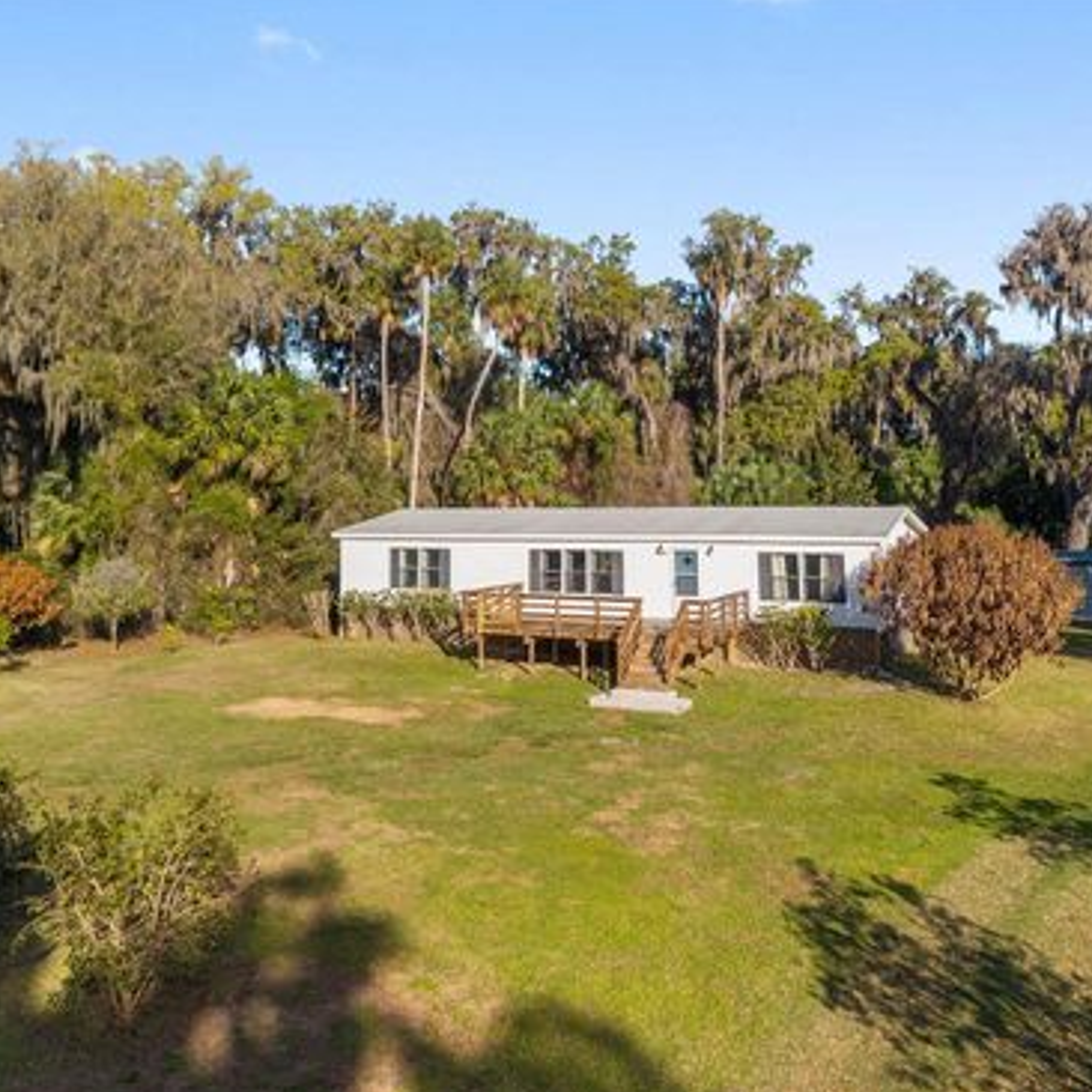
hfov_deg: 55.6
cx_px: 576
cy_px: 547
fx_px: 1035
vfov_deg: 55.6
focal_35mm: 29
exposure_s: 1/400
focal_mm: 8.67
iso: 190
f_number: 1.8
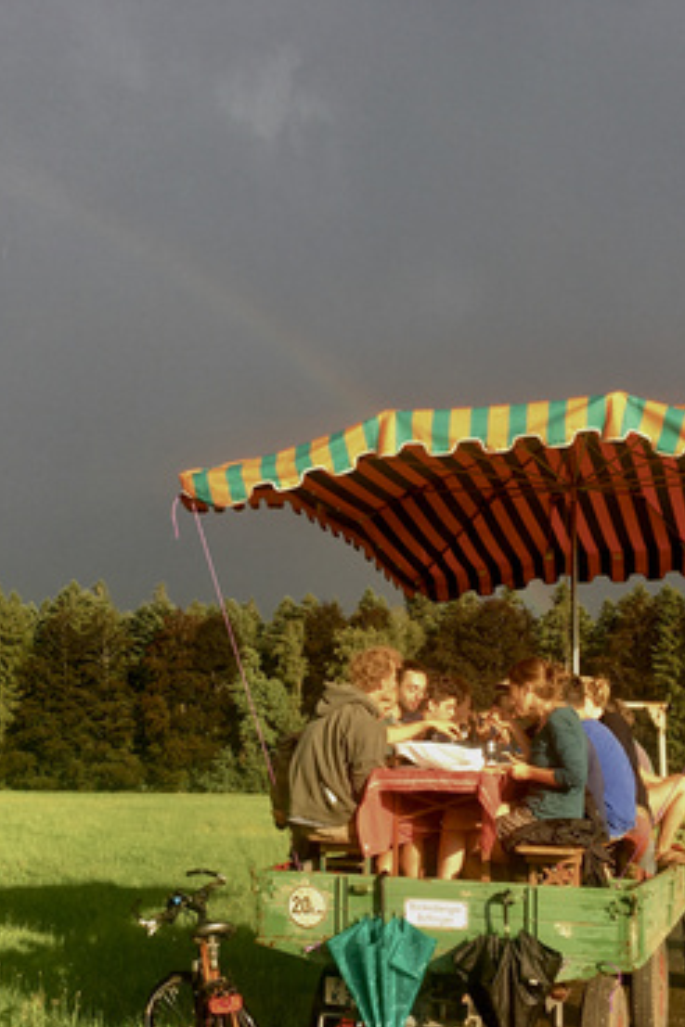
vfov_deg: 40.2
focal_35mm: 49
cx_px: 287
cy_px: 618
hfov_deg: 27.5
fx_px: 1398
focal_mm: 4.15
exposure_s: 1/323
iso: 25
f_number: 2.2
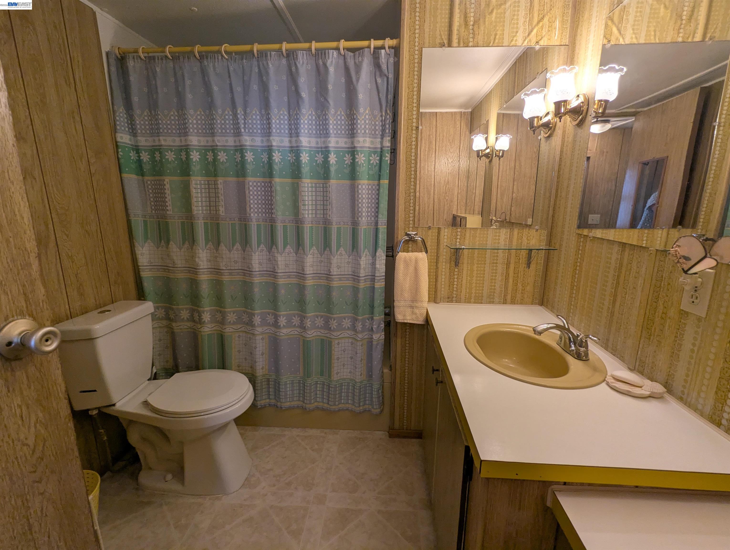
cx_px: 365
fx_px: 338
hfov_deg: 94.4
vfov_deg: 78.2
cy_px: 275
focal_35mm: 16
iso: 95
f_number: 2.2
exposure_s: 1/120
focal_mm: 2.35
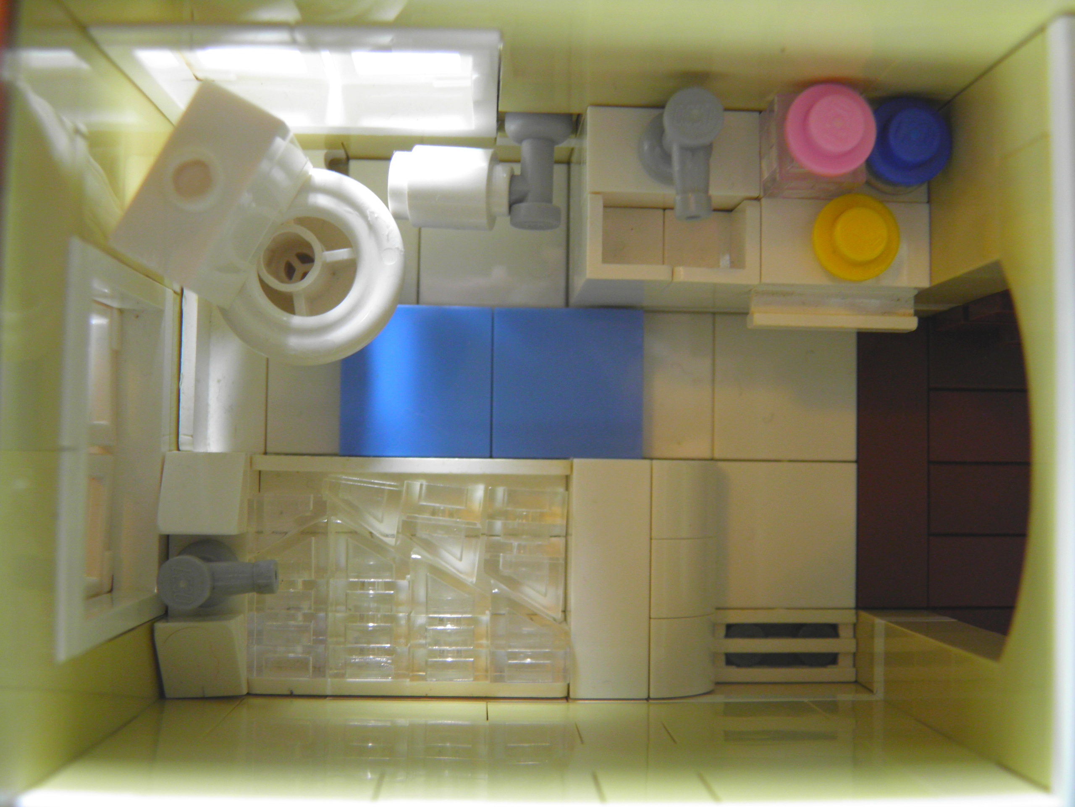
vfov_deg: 36.8
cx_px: 538
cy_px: 404
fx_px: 1211
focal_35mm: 39
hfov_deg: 47.9
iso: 100
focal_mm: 7.1
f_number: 3.2
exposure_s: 1/20
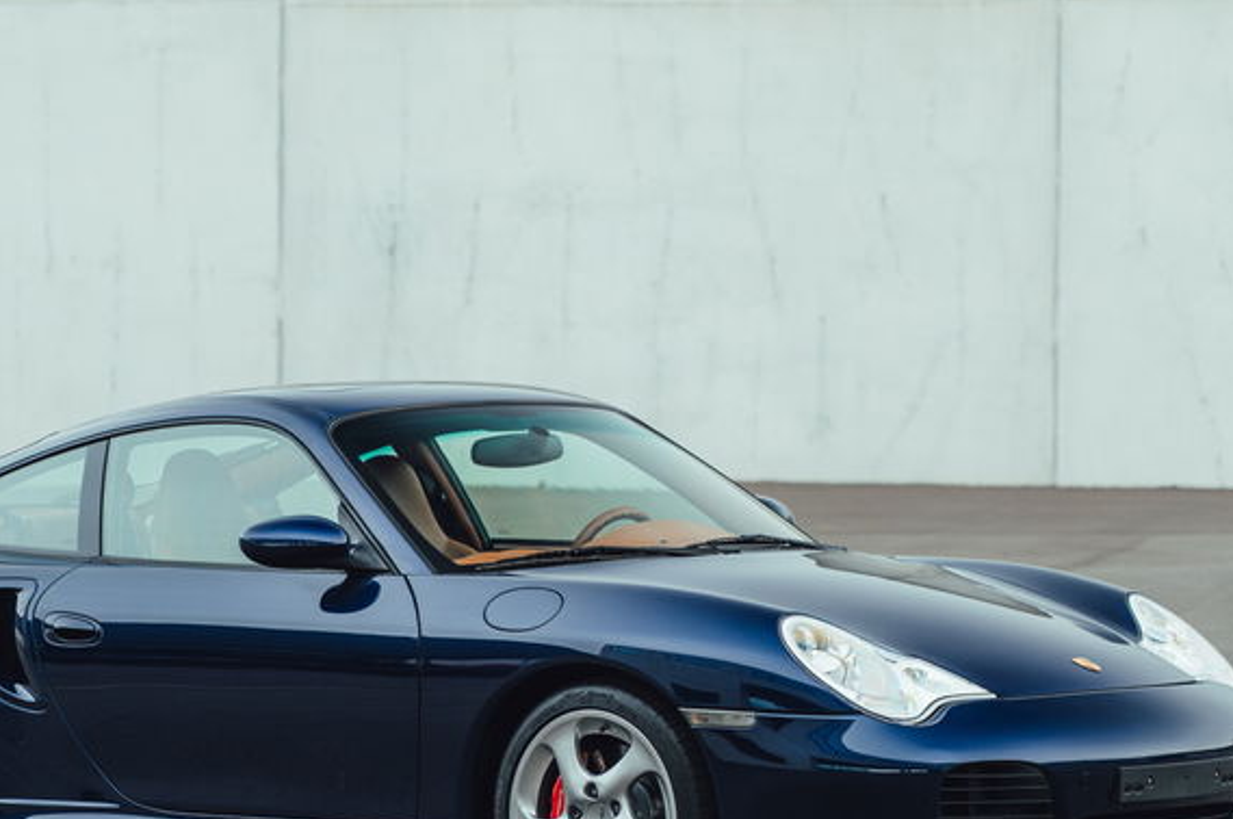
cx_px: 449
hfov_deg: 10.9
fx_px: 6466
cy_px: 525
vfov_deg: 7.2
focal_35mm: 189
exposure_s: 1/160
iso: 400
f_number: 5
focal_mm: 105
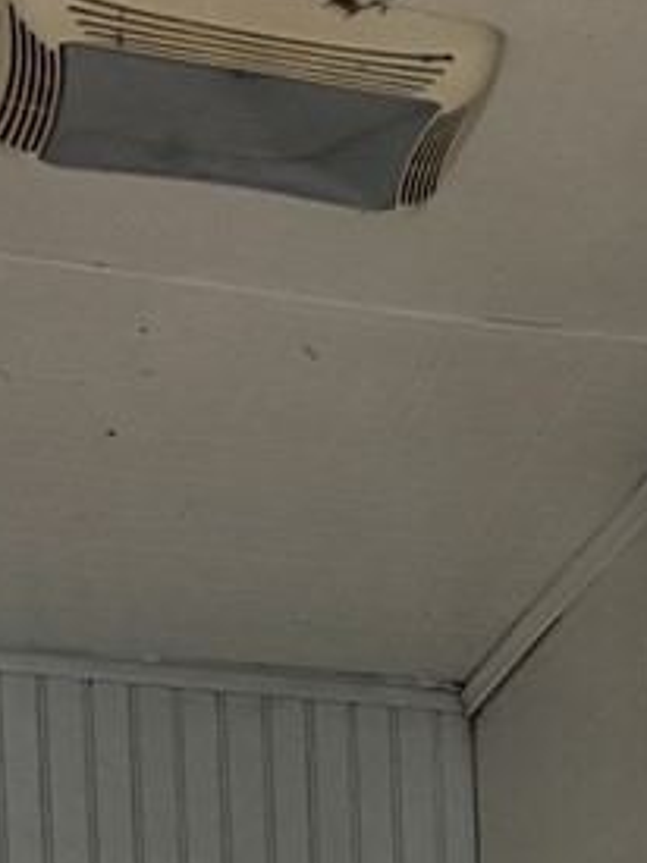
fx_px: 3342
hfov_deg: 10.0
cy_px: 1943
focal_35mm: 134
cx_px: 1416
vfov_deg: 12.3
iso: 500
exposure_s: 1/60
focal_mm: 6.76
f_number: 1.78
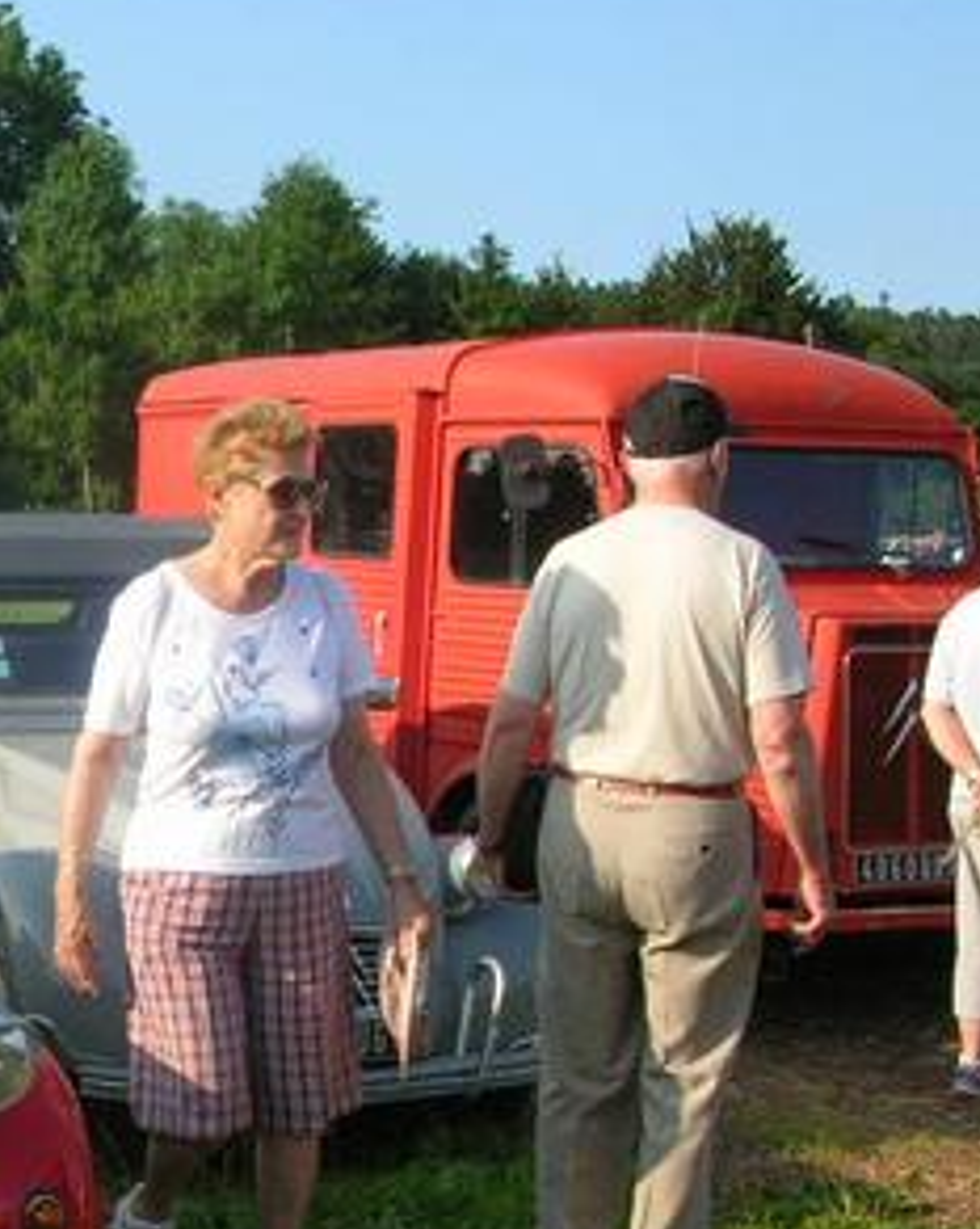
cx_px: -8
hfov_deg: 19.8
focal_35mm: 75
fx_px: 2723
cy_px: 880
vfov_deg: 25.2
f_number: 5.6
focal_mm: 5.8
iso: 50
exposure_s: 1/175
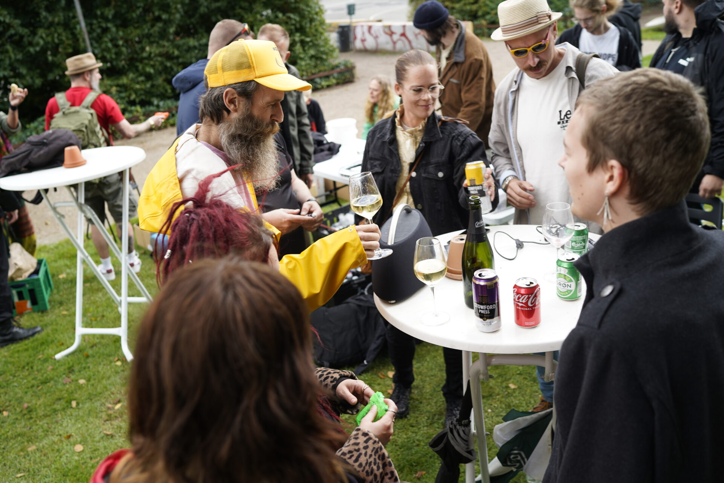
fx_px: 704
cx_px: 362
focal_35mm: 35
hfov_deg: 54.4
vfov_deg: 37.9
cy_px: 242
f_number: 3.2
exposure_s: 1/200
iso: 100
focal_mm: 35
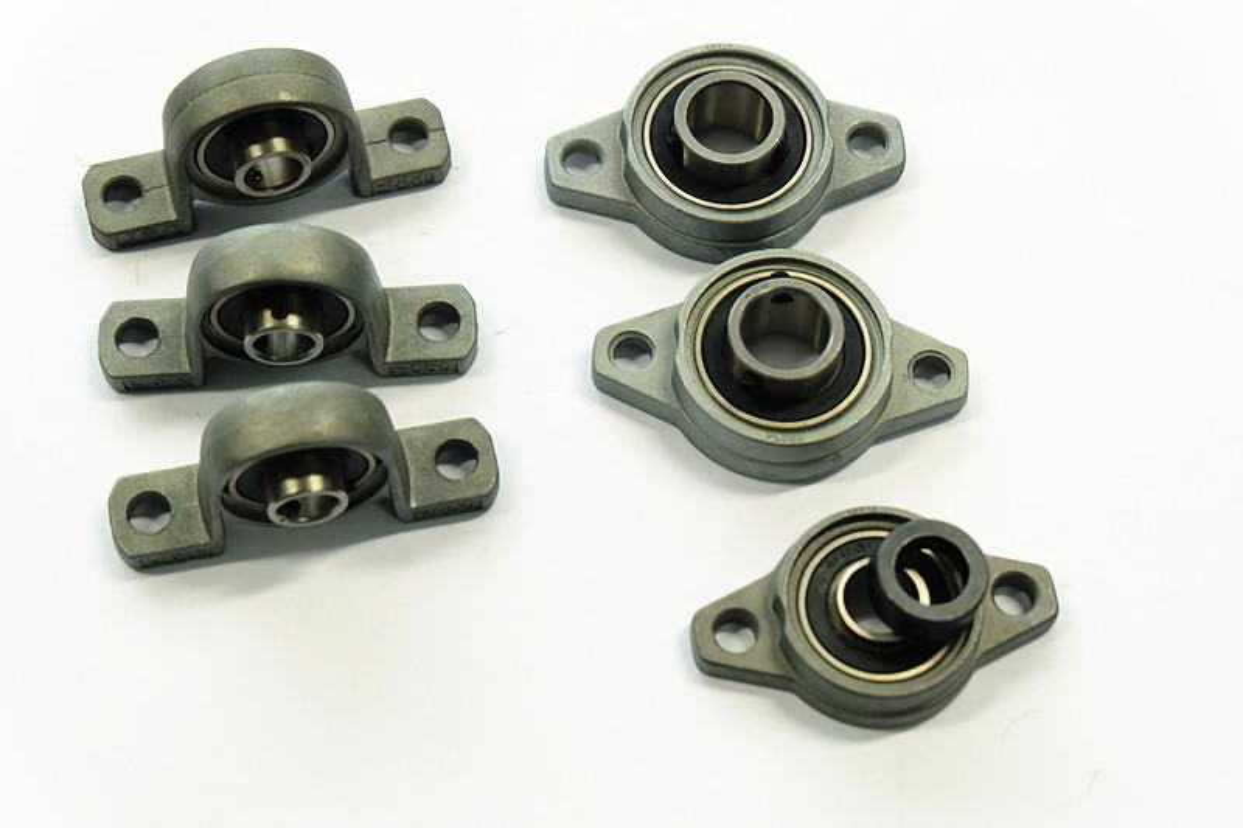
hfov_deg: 27.0
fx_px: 2589
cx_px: 622
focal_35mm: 75
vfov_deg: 18.2
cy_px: 414
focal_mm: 50
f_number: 5.6
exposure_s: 1/15
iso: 800
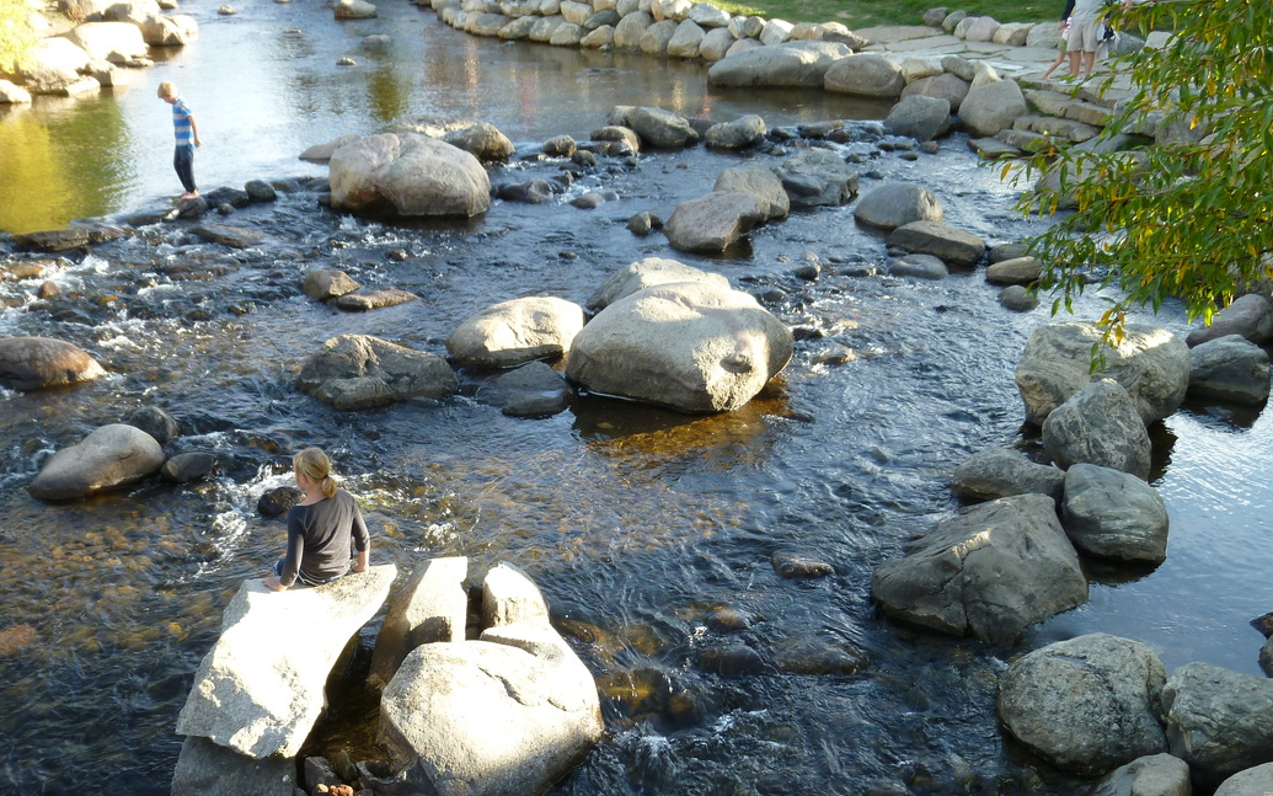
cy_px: 547
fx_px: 1318
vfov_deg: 33.2
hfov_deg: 51.2
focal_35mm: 38
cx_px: 512
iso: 80
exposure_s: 1/60
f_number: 3.5
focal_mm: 5.2
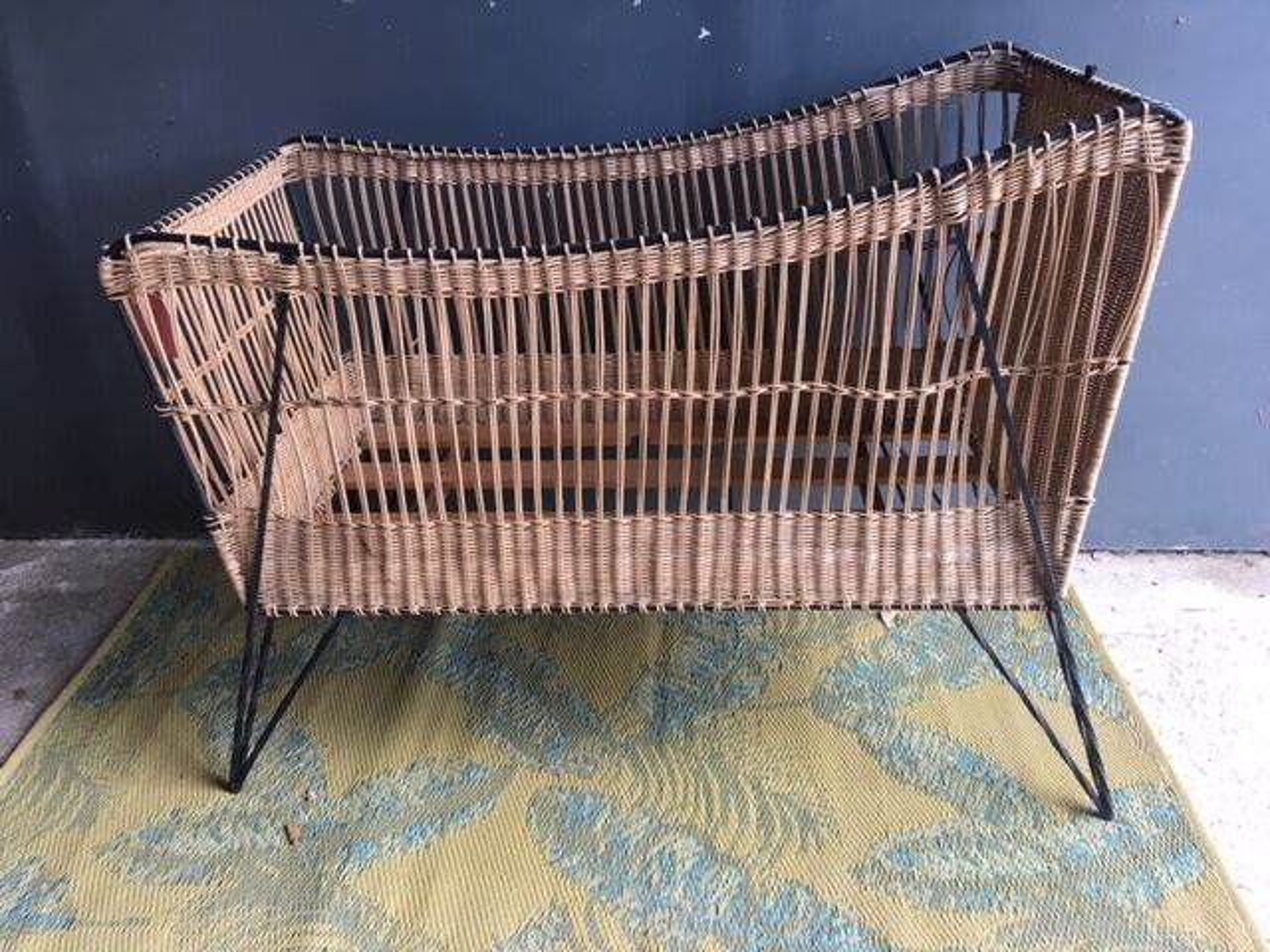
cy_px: 476
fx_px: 1064
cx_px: 635
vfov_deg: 48.2
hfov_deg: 61.7
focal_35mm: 29
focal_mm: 4.15
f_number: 2.2
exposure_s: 1/33
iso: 32
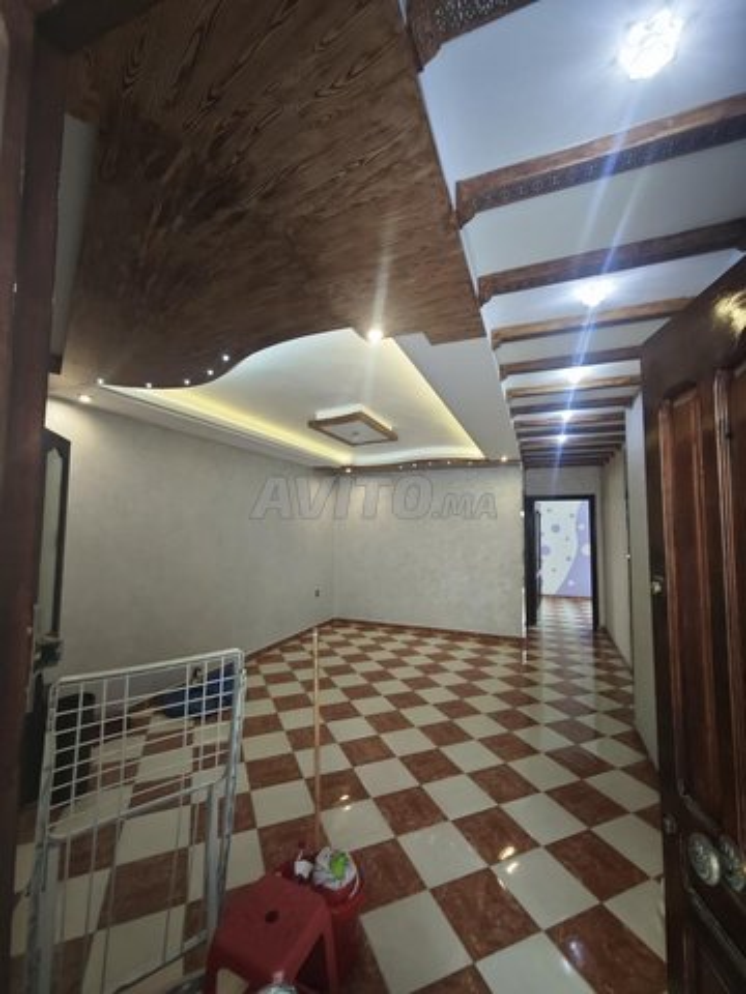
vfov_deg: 102.1
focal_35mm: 14
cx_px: 373
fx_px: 402
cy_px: 497
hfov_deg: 85.7
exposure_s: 1/33.3
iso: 640
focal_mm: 2.16
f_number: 2.2
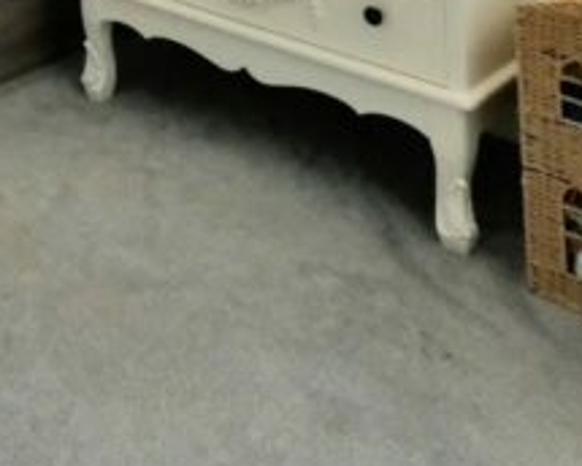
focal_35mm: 67
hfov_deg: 24.8
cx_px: -160
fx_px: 1154
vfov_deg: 17.6
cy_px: -416
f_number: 5.6
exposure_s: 1/1400
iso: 4000
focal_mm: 10
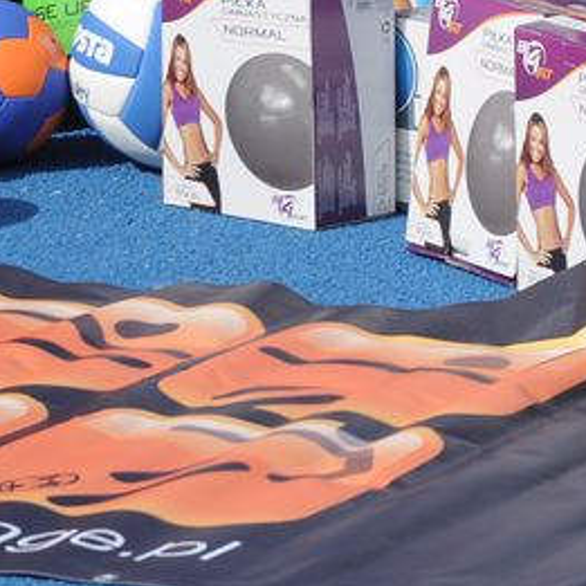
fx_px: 7776
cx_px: 772
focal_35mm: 406
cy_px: 39
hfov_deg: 4.3
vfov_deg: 4.3
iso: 400
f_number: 9
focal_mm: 98
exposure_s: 1/1250
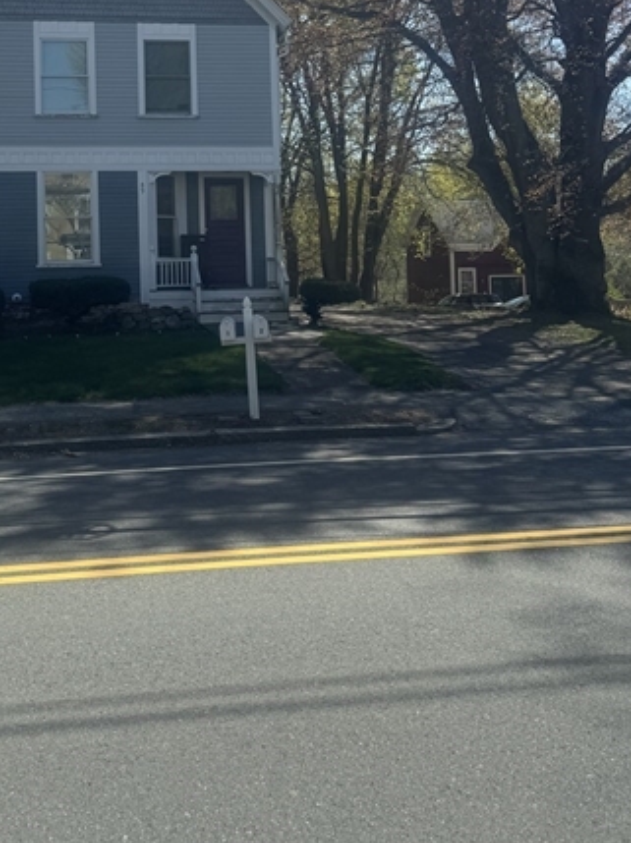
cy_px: 200
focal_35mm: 43
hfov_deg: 33.3
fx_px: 1047
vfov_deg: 42.4
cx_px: 212
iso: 80
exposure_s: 1/4049
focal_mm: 6.76
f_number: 1.78
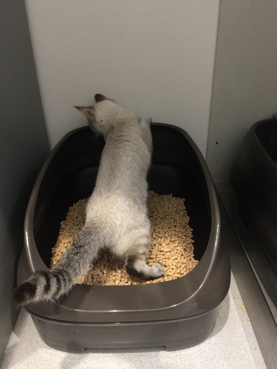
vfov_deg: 61.7
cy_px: 184
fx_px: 309
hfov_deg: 48.2
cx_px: 138
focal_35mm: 29
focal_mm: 4.15
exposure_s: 1/15
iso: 80
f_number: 2.2
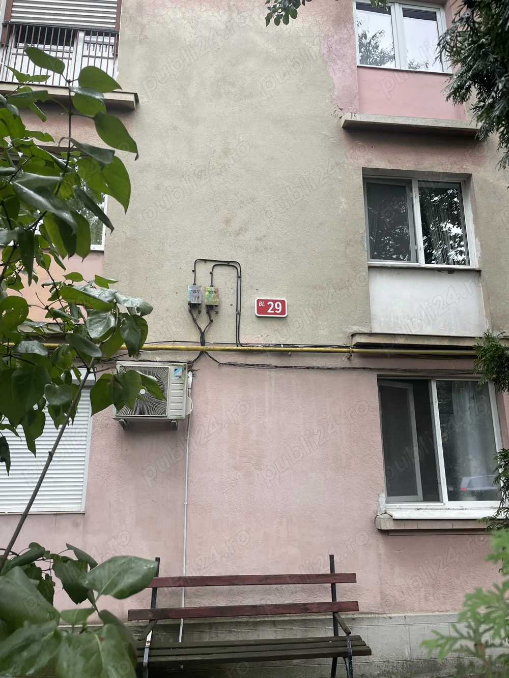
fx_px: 510
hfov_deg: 53.0
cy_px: 339
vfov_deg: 67.3
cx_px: 254
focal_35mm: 26
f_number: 1.6
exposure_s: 1/121
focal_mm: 4.2
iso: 80
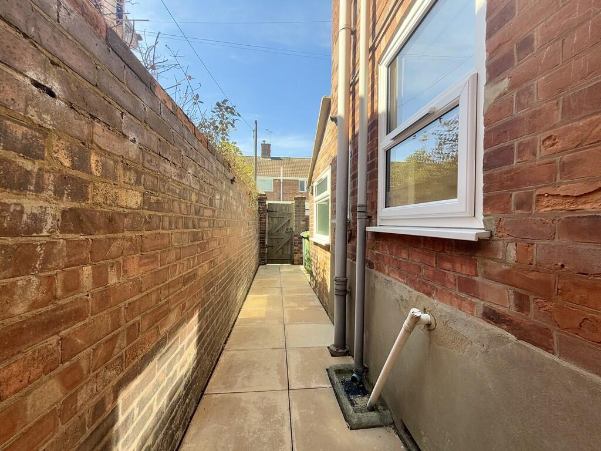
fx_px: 243
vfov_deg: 85.7
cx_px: 300
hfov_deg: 102.1
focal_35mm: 14
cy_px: 226
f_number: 2.2
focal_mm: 2.22
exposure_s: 1/395
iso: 64
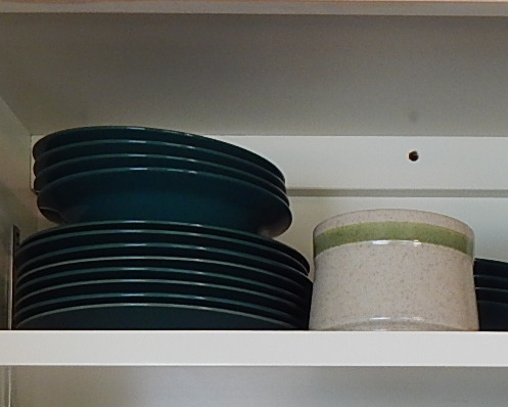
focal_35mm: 88
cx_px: 466
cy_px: 582
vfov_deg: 16.2
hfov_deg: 21.2
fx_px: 1324
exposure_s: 1/30
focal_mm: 5.1
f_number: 3.2
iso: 180
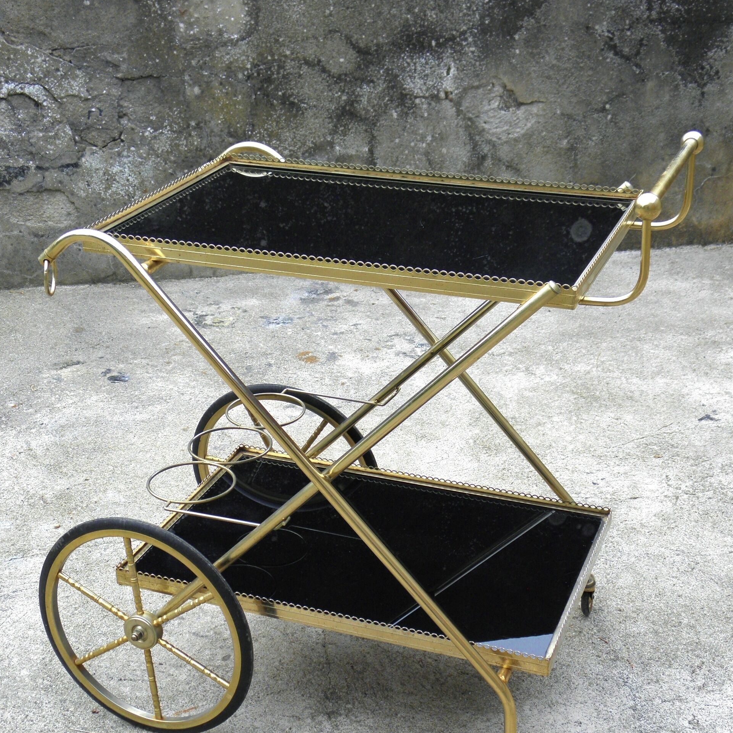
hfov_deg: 32.8
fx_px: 1246
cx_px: 367
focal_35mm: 52
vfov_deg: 32.7
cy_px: 421
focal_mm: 7.9
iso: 100
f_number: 3.9
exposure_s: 1/50
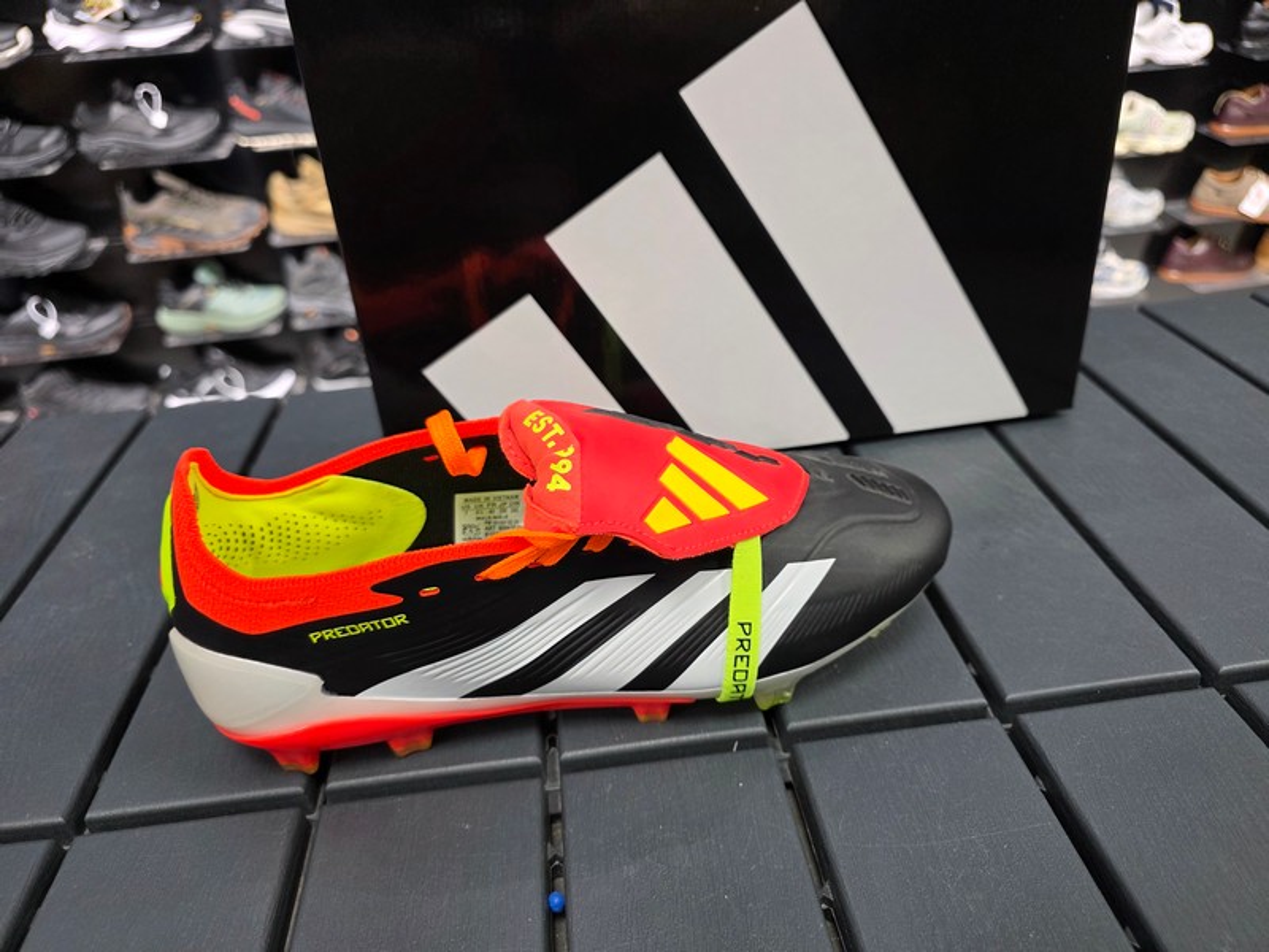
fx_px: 843
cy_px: 476
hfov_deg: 73.9
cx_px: 634
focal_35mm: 23
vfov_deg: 58.9
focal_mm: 6.3
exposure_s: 1/100
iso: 160
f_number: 1.7
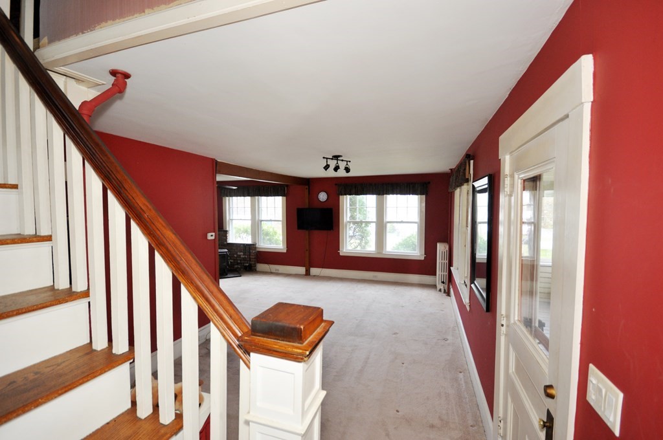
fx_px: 276
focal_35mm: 15
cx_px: 332
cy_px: 220
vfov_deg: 77.2
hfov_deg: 100.5
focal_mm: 10
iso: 400
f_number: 5
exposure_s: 1/80
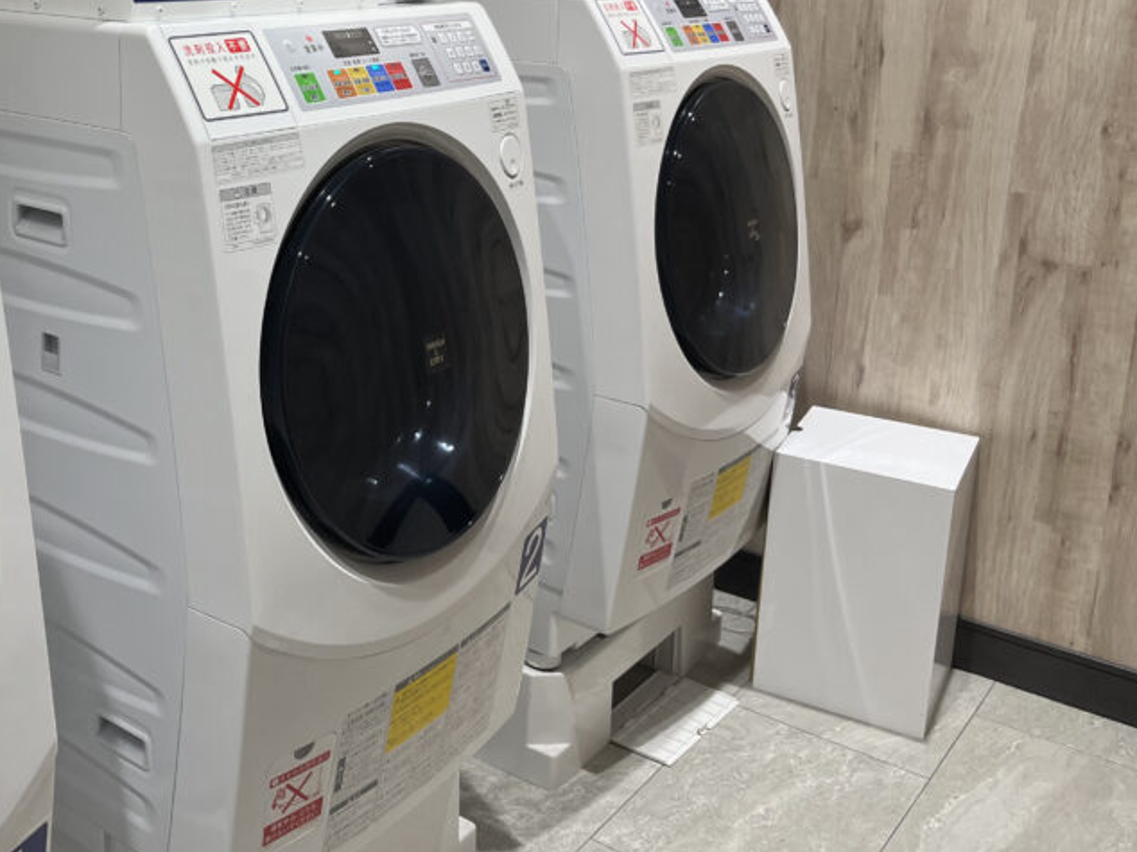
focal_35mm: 42
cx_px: 260
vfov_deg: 33.8
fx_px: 1379
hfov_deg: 43.1
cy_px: 240
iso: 64
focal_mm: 5.1
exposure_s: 1/121
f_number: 1.6
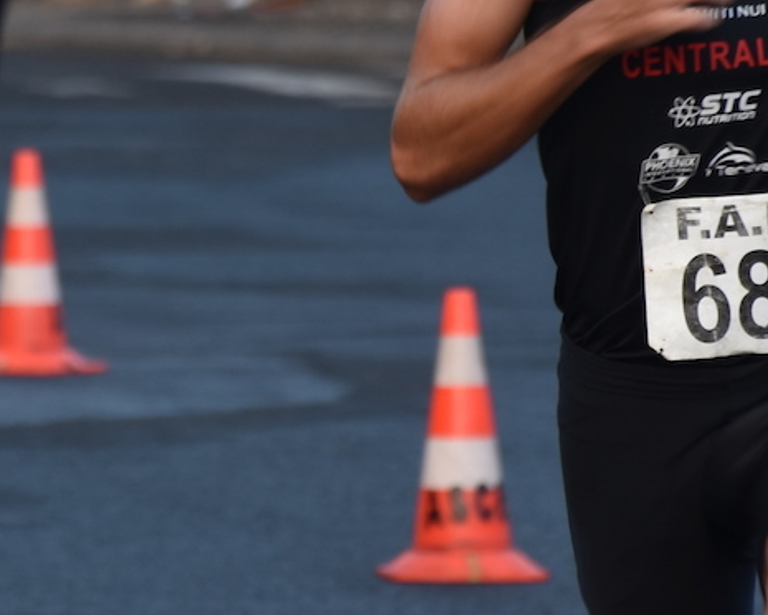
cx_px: 17
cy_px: 132
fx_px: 18502
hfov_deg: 2.4
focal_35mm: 814
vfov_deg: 1.9
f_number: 5.6
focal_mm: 140
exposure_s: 1/60
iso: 100
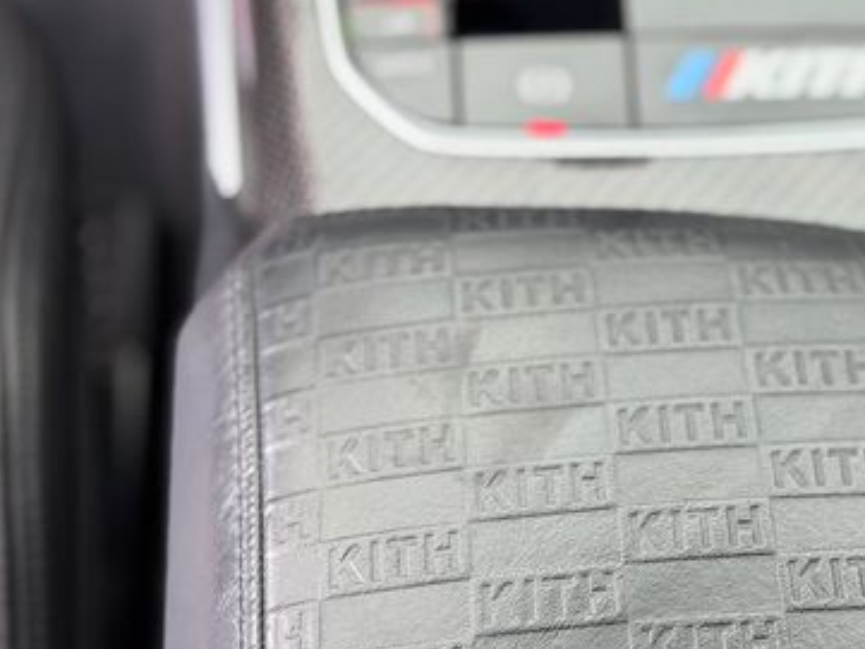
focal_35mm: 85
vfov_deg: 17.4
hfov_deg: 22.7
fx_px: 2125
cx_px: 671
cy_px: 256
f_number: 1.78
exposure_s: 1/132
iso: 50
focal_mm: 6.76
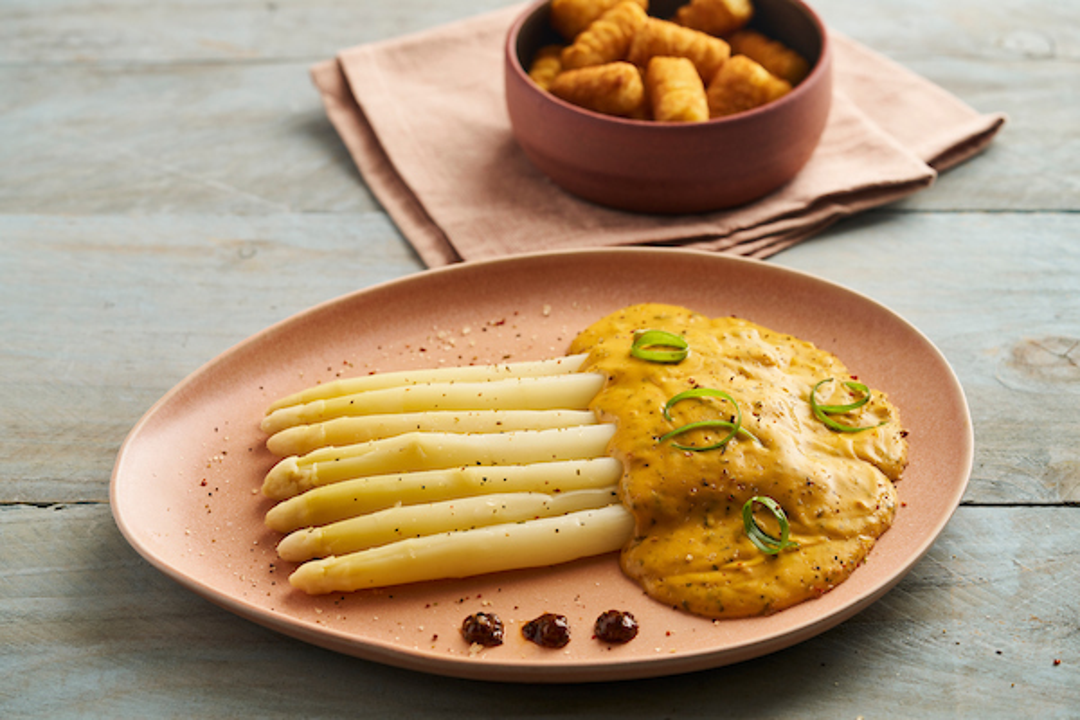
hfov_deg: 22.6
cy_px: 360
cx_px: 540
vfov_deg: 15.2
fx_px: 2700
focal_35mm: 90
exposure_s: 1/125
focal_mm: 90
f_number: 5.6
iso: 200
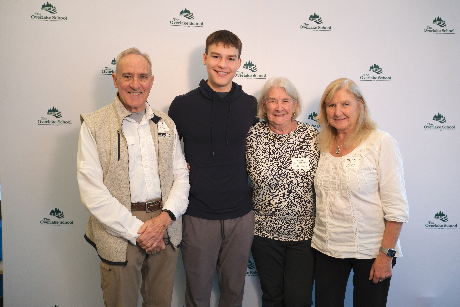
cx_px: 230
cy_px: 154
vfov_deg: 46.4
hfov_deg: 65.5
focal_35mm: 28
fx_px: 358
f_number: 4
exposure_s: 1/125
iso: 1000
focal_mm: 18.9
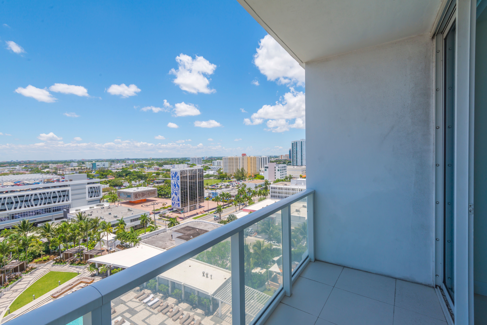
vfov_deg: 73.8
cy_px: 162
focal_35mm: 16
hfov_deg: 96.7
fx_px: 216
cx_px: 244
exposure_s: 1/320
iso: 100
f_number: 11
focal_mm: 16
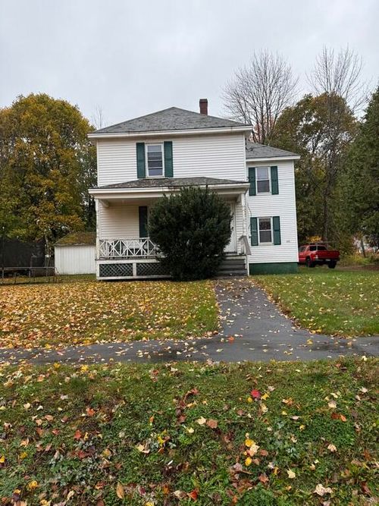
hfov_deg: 56.8
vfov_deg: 71.6
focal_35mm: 24
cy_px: 253
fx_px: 350
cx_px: 190
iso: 80
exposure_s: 1/517
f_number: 1.78
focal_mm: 6.76
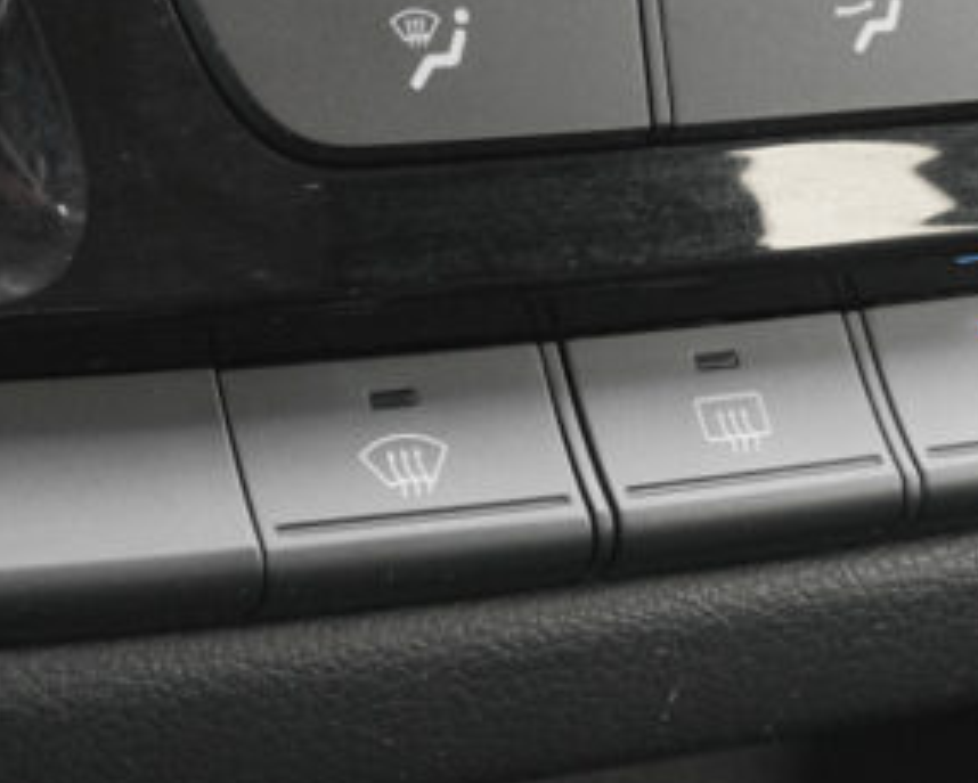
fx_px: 3011
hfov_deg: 18.4
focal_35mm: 104
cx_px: 564
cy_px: 142
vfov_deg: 14.7
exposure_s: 1/80
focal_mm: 20.9
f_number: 9
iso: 2000
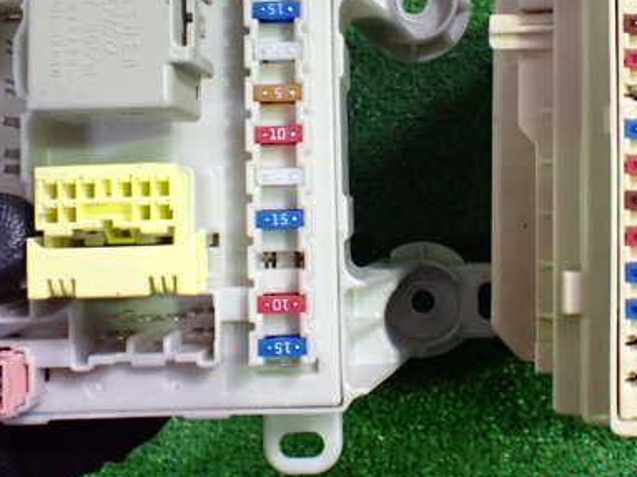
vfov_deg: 30.5
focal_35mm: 47
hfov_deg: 40.0
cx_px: 416
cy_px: 141
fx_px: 865
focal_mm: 5.4
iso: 800
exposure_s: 1/80
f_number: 2.3
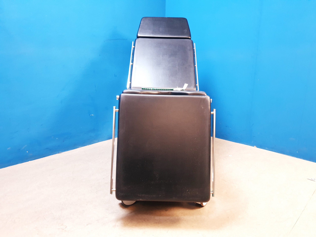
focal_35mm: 26
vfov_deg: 53.1
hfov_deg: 67.3
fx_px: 237
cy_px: 118
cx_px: 158
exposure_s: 1/50
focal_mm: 4.3
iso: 400
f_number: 1.5
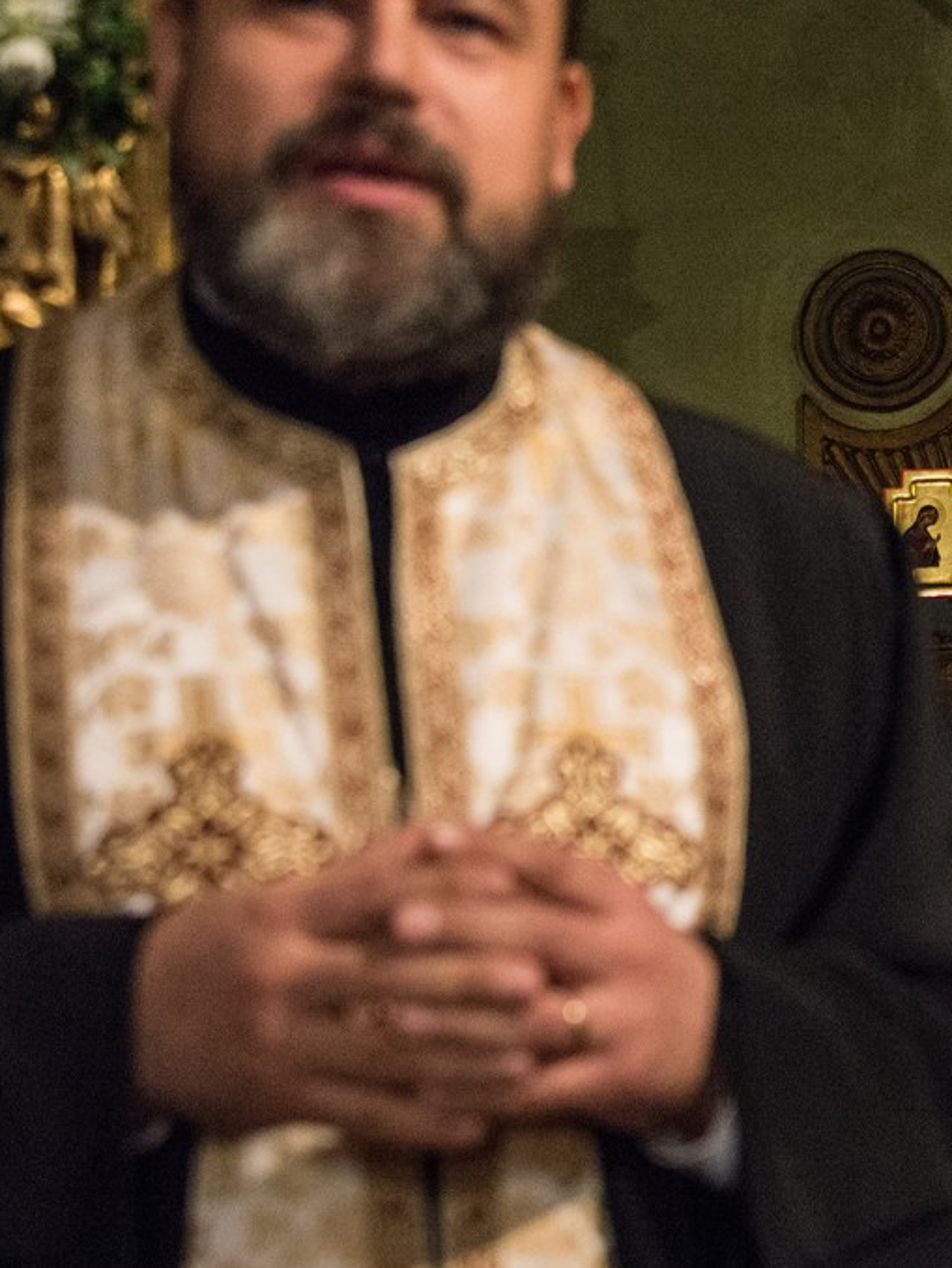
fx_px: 4178
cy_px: 660
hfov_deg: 12.8
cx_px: 1035
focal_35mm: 114
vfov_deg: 17.3
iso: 5000
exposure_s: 1/50
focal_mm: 56
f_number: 4.5
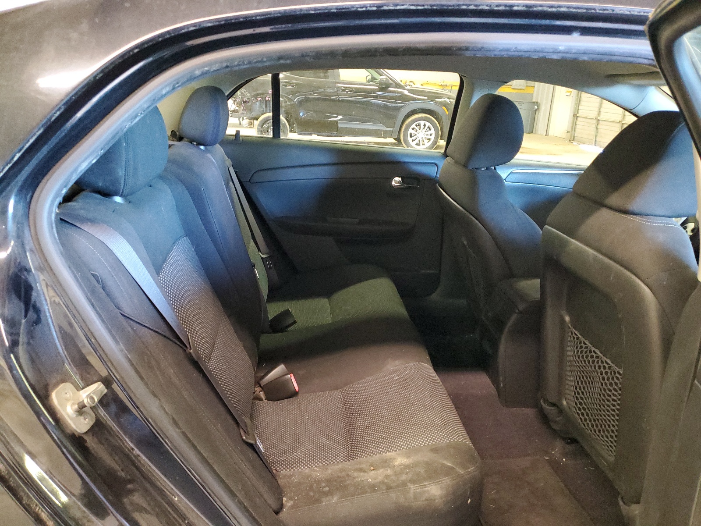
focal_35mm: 26
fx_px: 527
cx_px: 350
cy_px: 263
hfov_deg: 67.3
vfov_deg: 53.1
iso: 669
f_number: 1.5
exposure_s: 1/15
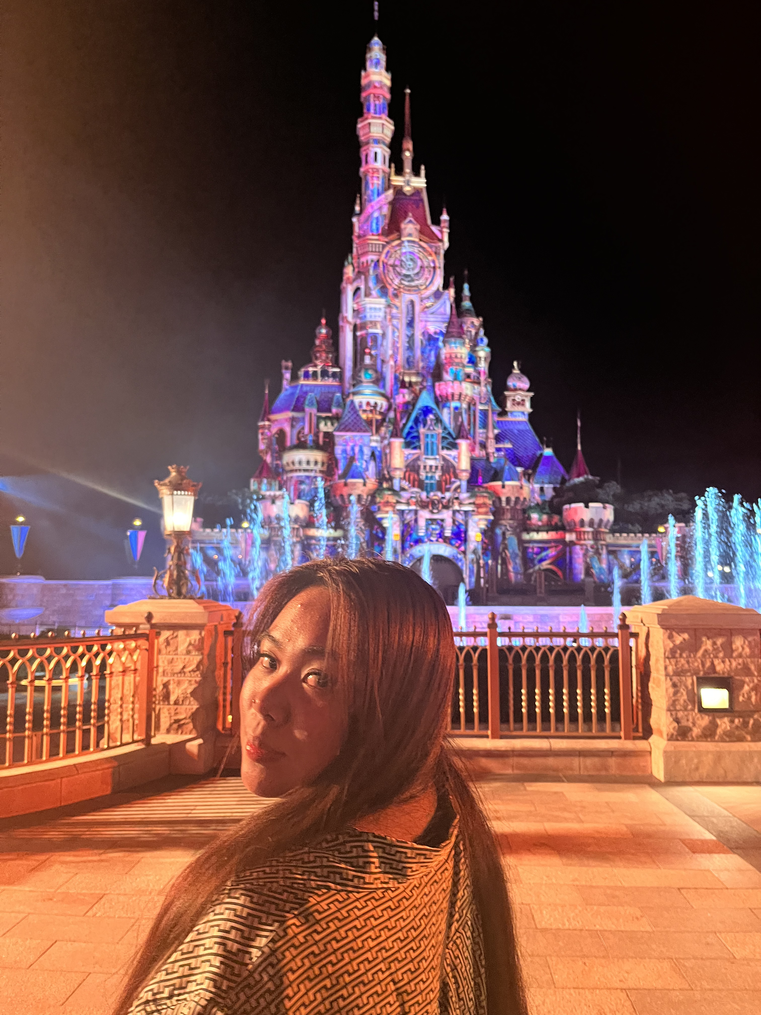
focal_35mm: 26
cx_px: 380
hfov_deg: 53.1
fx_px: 762
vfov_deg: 67.3
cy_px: 508
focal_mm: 5.1
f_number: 1.6
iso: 500
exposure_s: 1/25
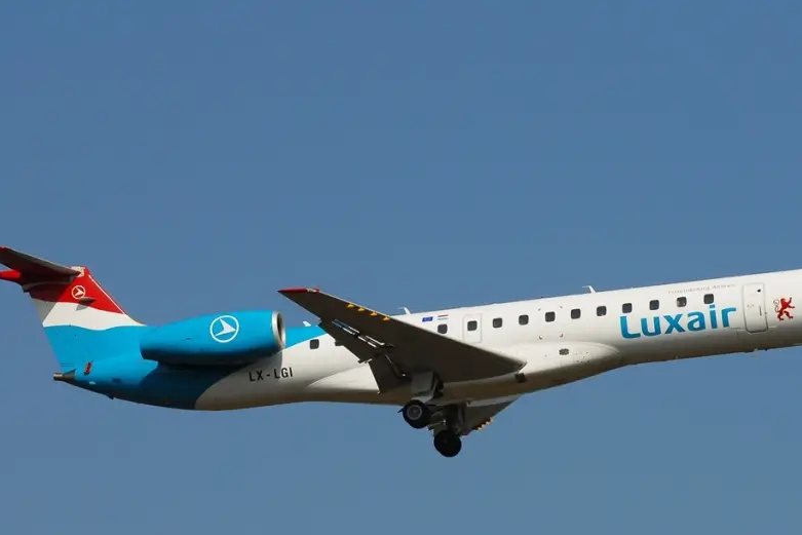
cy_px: 349
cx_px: 475
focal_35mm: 266
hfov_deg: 7.8
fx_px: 5919
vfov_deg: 5.2
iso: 100
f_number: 10
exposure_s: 1/320
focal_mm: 135
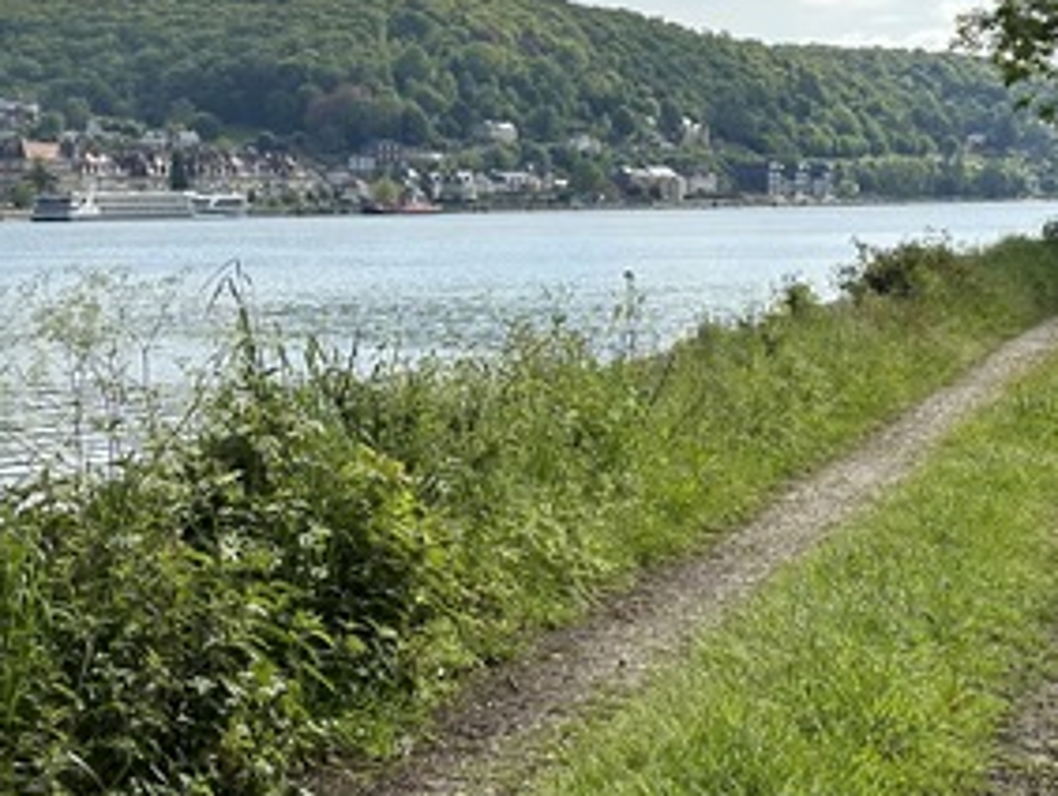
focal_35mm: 102
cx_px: 454
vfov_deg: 14.5
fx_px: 3120
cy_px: 308
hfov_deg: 19.2
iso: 64
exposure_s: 1/3597
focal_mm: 6.86
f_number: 1.78
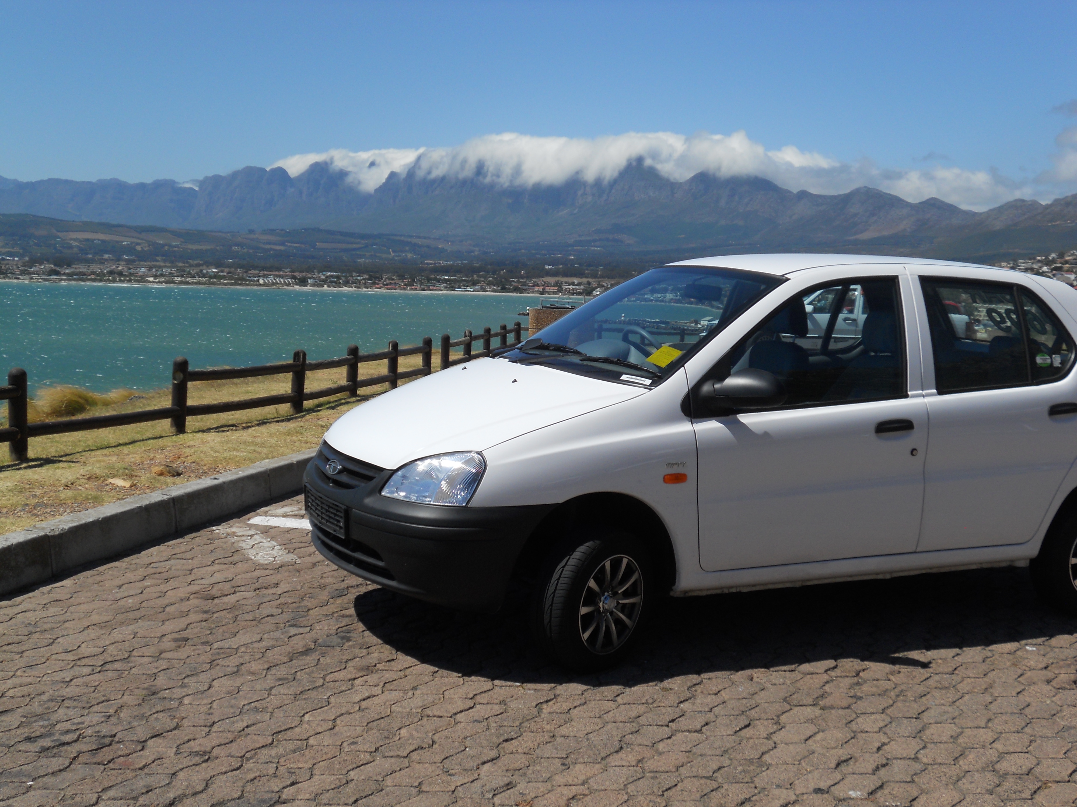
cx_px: 538
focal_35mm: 46
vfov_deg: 31.5
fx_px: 1431
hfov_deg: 41.2
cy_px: 404
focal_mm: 8.2
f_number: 4.3
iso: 80
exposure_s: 1/1250
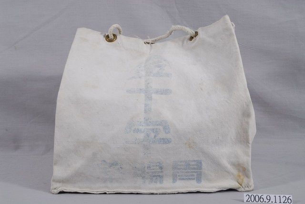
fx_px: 433
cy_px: 102
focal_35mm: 51
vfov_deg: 26.6
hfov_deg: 38.8
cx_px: 152
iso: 100
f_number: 18
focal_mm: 34
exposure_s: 1/60
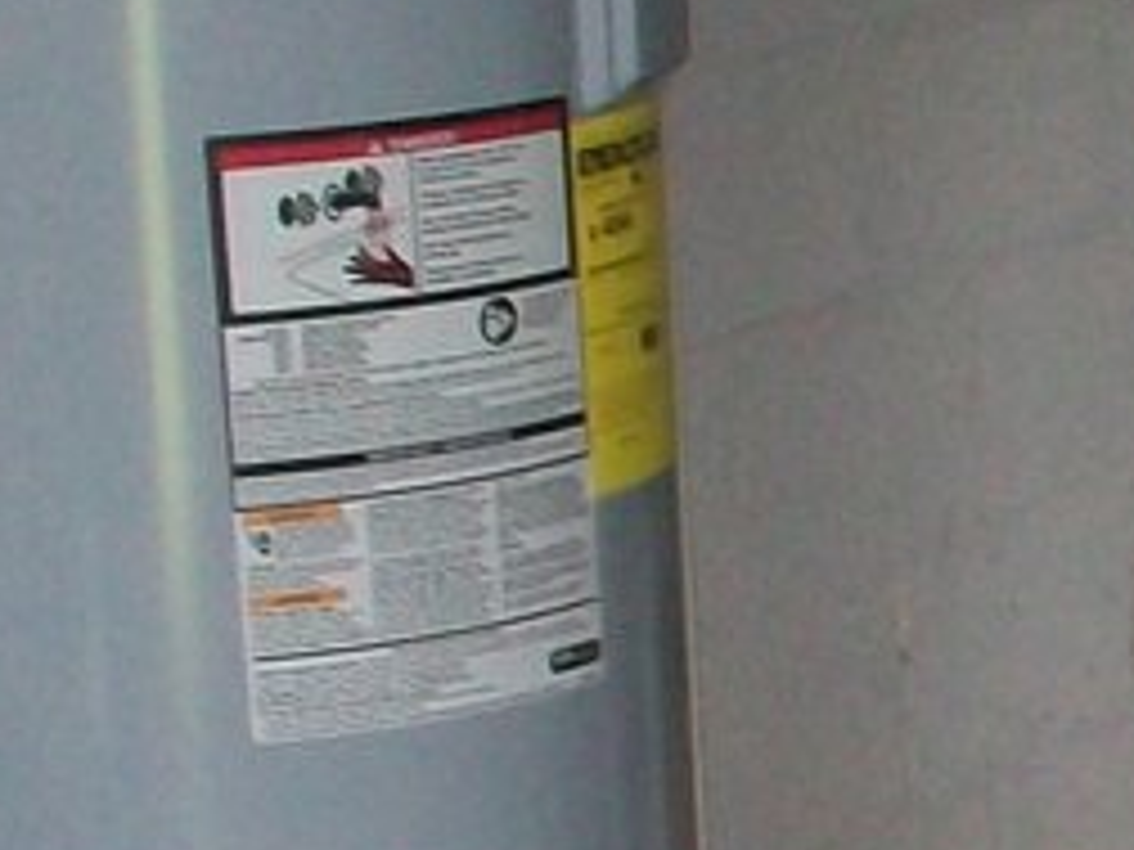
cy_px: 582
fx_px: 6683
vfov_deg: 7.3
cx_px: 2446
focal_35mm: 204
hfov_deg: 9.0
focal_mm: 5.7
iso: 120
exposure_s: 1/60
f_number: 2.8
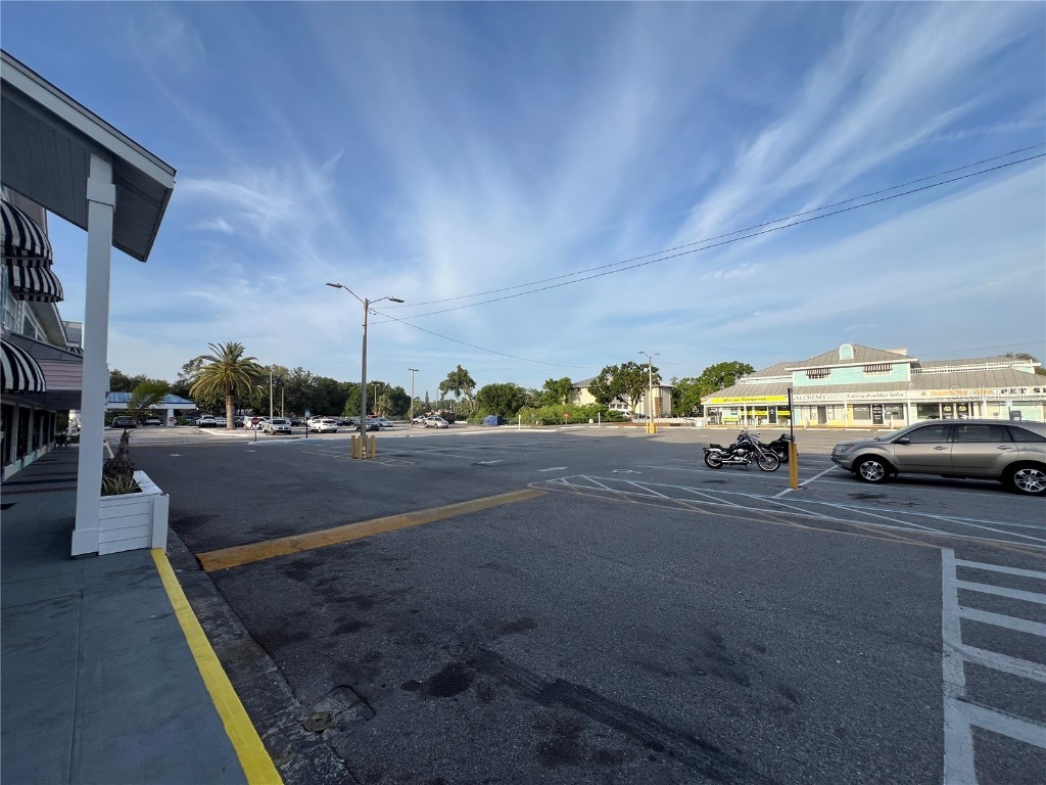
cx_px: 523
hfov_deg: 106.2
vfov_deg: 89.9
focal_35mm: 13
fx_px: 393
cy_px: 392
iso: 32
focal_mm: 1.57
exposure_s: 1/1429
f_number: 1.8
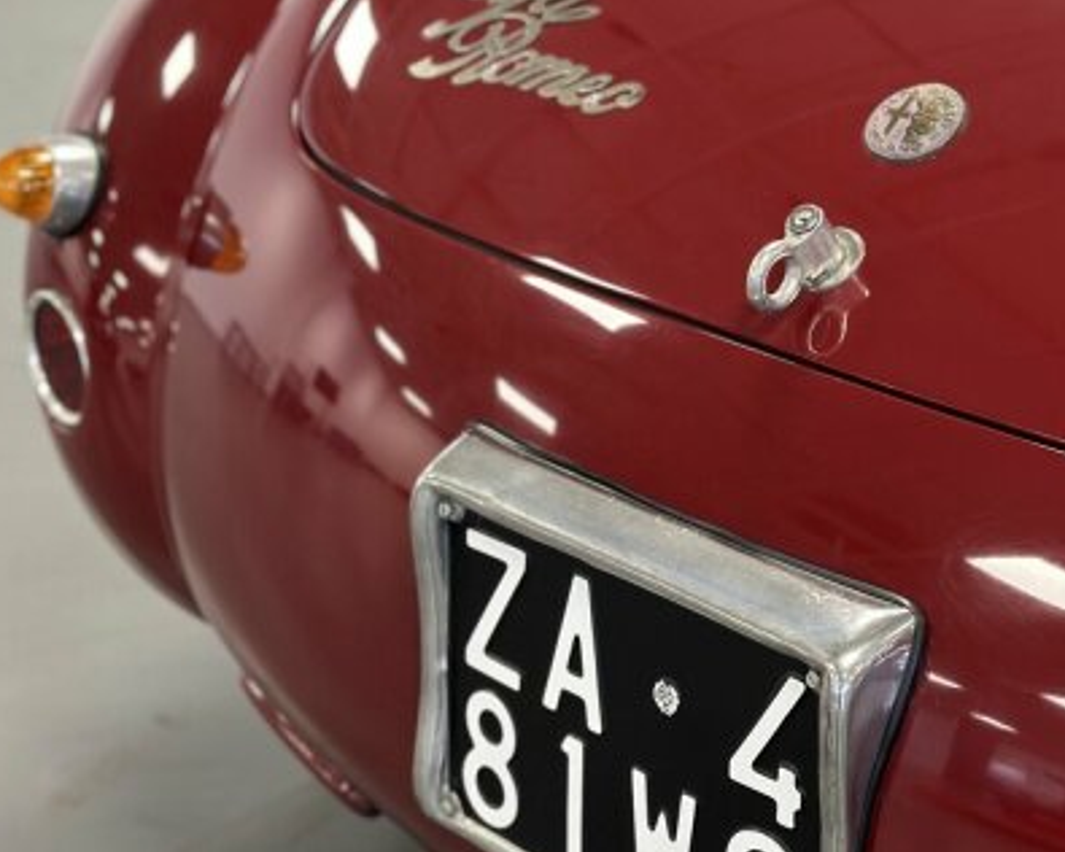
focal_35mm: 76
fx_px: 2396
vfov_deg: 20.2
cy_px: 364
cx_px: 655
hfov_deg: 25.0
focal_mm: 6.86
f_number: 1.78
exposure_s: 1/60
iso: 320
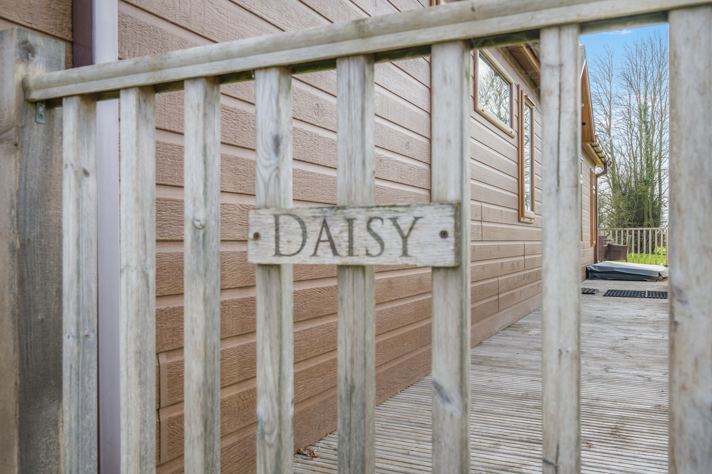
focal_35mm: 30
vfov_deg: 43.6
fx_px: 593
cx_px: 356
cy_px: 237
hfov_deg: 61.9
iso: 100
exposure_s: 1/60
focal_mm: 30
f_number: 11
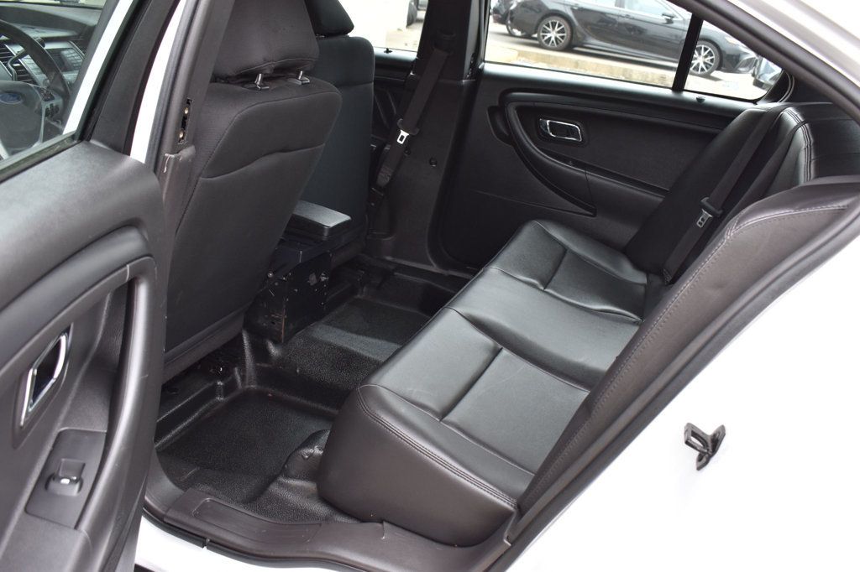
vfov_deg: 39.9
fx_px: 788
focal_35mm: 33
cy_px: 286
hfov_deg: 57.2
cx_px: 430
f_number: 5.6
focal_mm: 22
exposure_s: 1/125
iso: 400
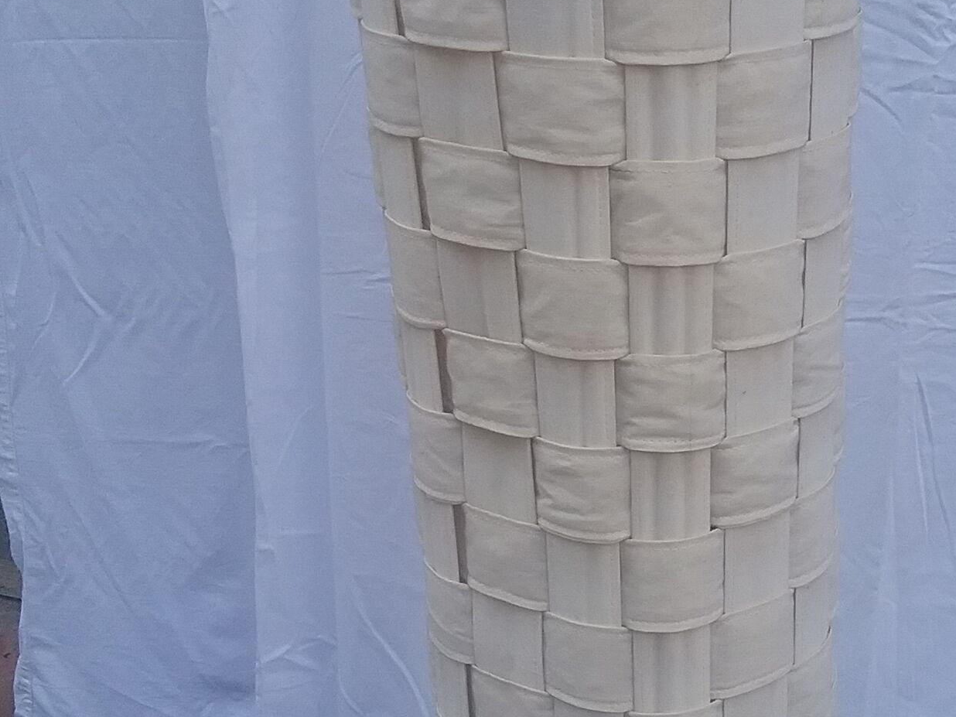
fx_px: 1795
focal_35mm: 65
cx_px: 639
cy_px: 434
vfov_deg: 22.6
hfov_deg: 29.6
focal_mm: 3.3
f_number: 2.2
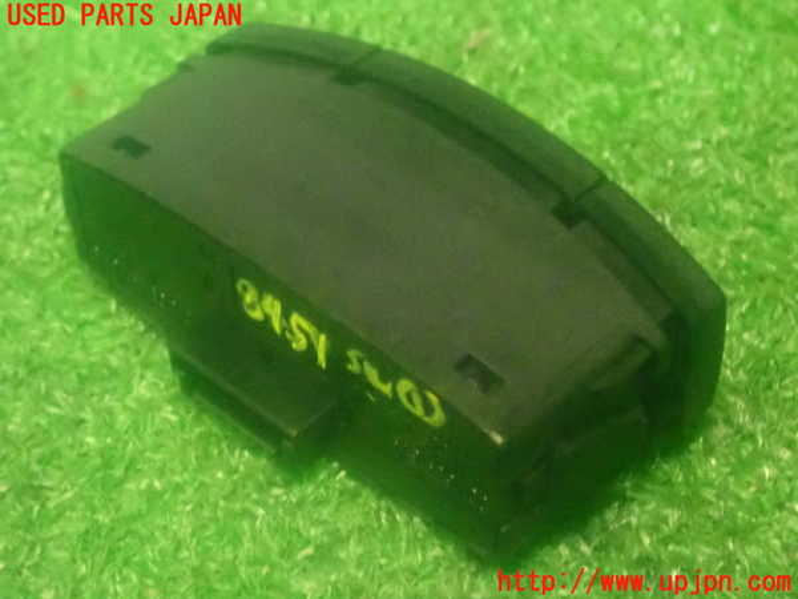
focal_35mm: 74
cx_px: 399
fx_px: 1706
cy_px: 300
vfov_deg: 19.9
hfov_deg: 26.3
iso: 5000
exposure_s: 1/25
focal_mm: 13.47
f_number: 4.2
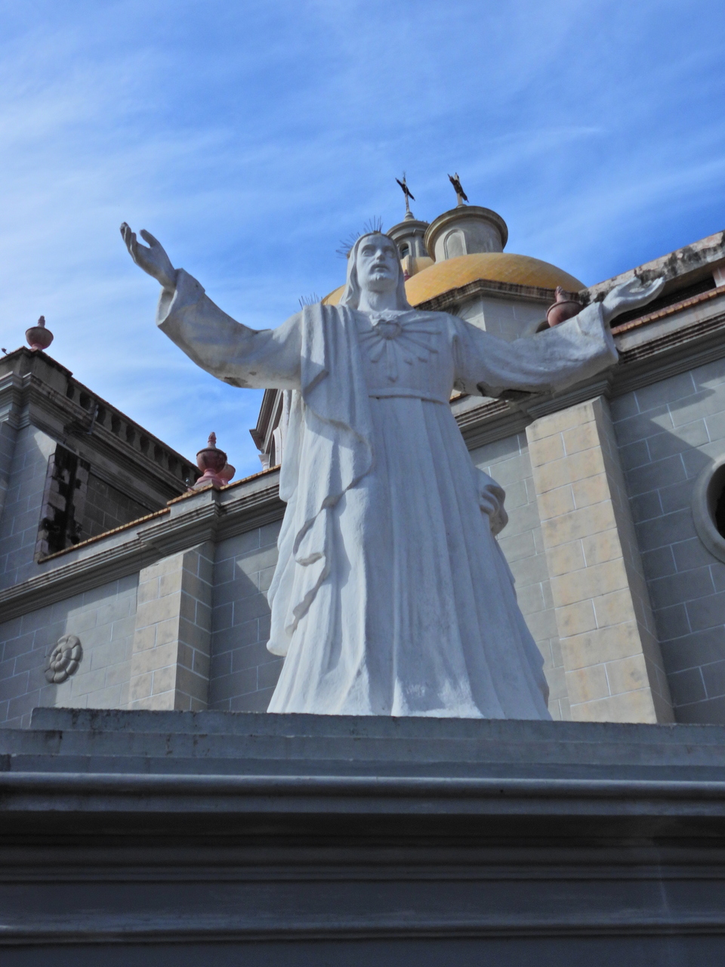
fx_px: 977
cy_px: 484
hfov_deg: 40.7
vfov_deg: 52.6
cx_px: 362
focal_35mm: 35
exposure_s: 1/2000
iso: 100
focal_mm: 6.2
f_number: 3.5
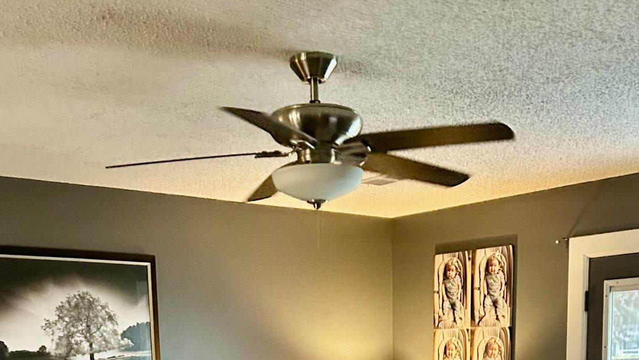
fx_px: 1000
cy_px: 549
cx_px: 311
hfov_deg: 35.4
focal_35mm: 59
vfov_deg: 18.0
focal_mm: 5.7
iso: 500
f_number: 1.5
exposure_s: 1/40
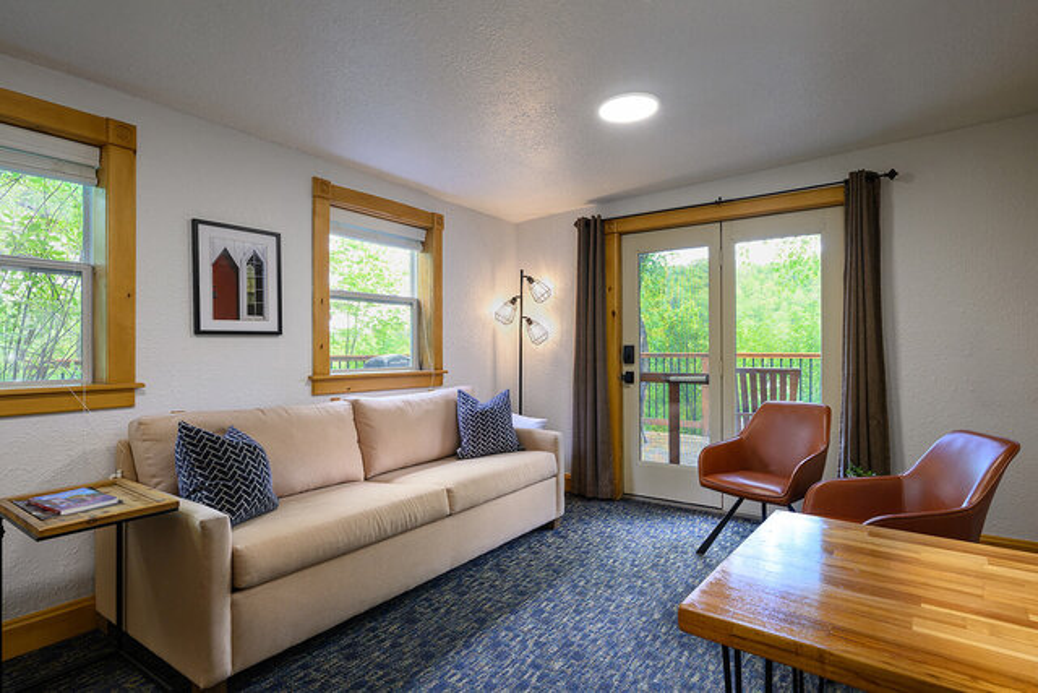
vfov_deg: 64.6
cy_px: 346
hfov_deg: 86.9
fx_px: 548
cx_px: 519
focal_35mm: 19
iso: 800
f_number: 9
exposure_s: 1/13
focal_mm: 19
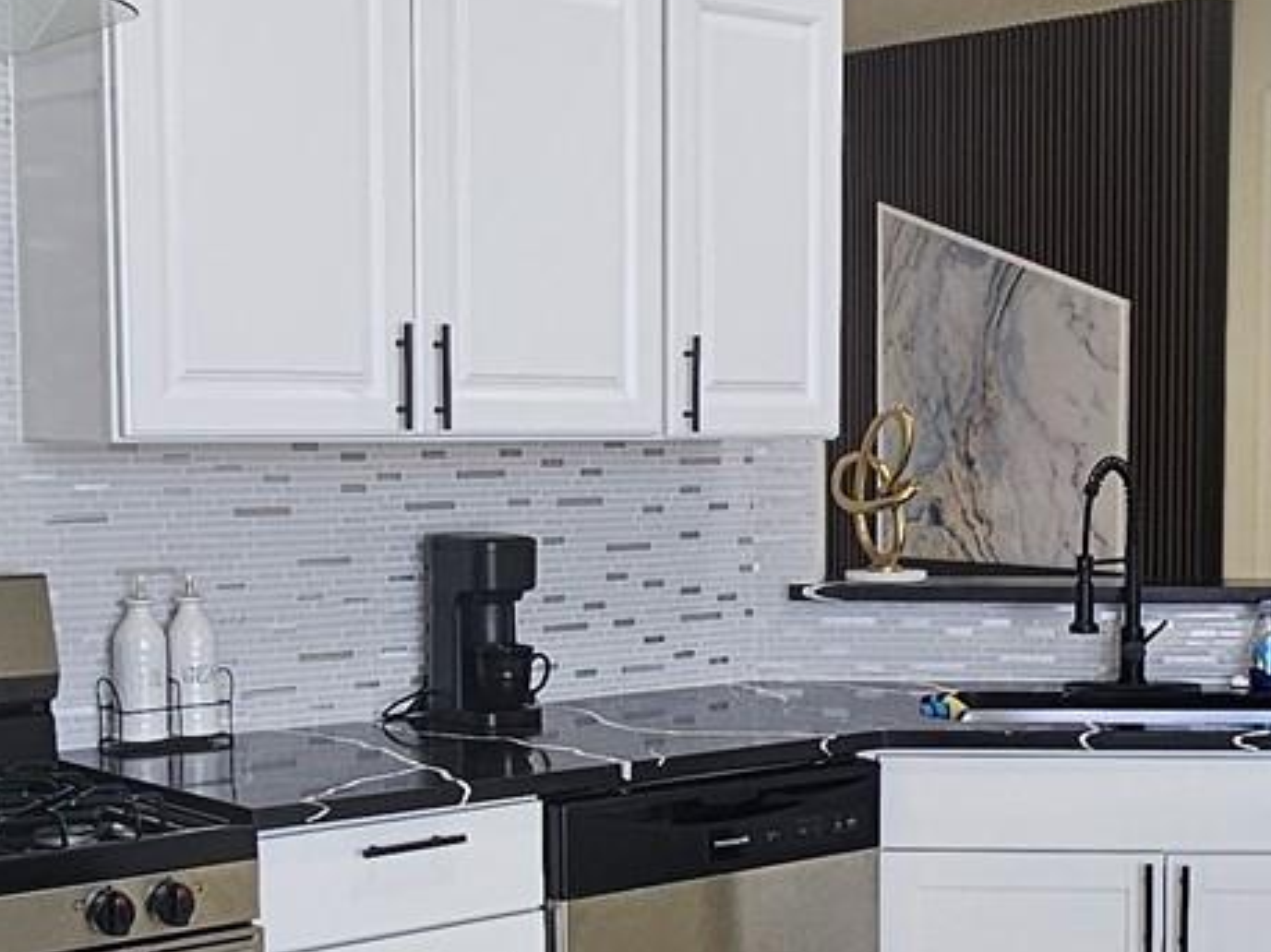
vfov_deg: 25.1
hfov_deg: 32.9
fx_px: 2129
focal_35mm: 58
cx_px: 872
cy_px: 620
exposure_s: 1/60
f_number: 2.2
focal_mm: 2.2
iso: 80
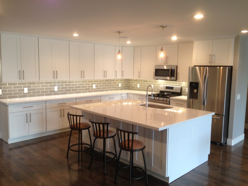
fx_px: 236
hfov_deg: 55.4
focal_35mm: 33
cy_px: 93
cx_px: 124
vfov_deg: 42.9
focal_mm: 4.13
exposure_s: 1/20
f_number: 2.4
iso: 64
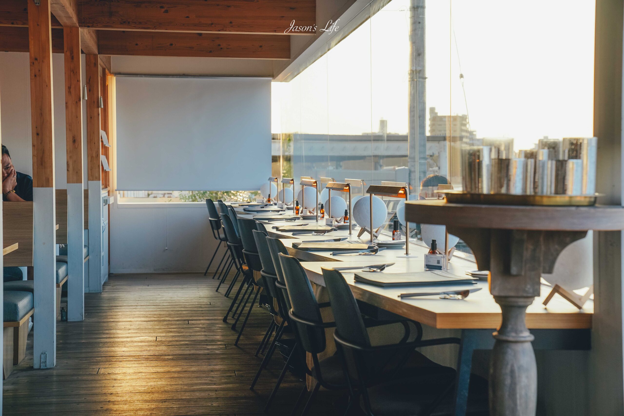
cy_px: 208
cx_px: 312
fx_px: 1213
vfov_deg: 19.5
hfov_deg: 28.8
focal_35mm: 70
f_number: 6.3
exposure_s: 1/80
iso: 160
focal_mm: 70
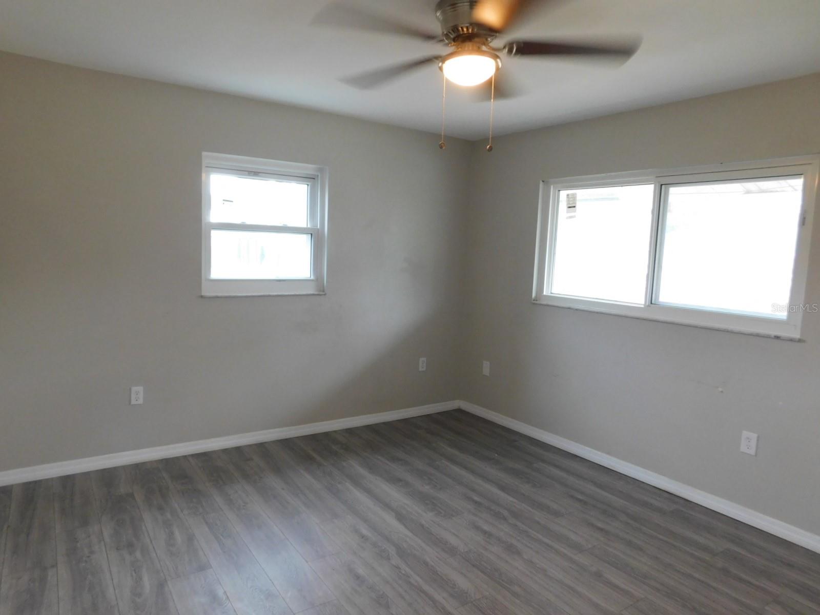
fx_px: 545
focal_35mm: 23
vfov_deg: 58.9
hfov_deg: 73.9
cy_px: 308
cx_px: 410
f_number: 3
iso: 280
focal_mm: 4
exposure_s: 1/30
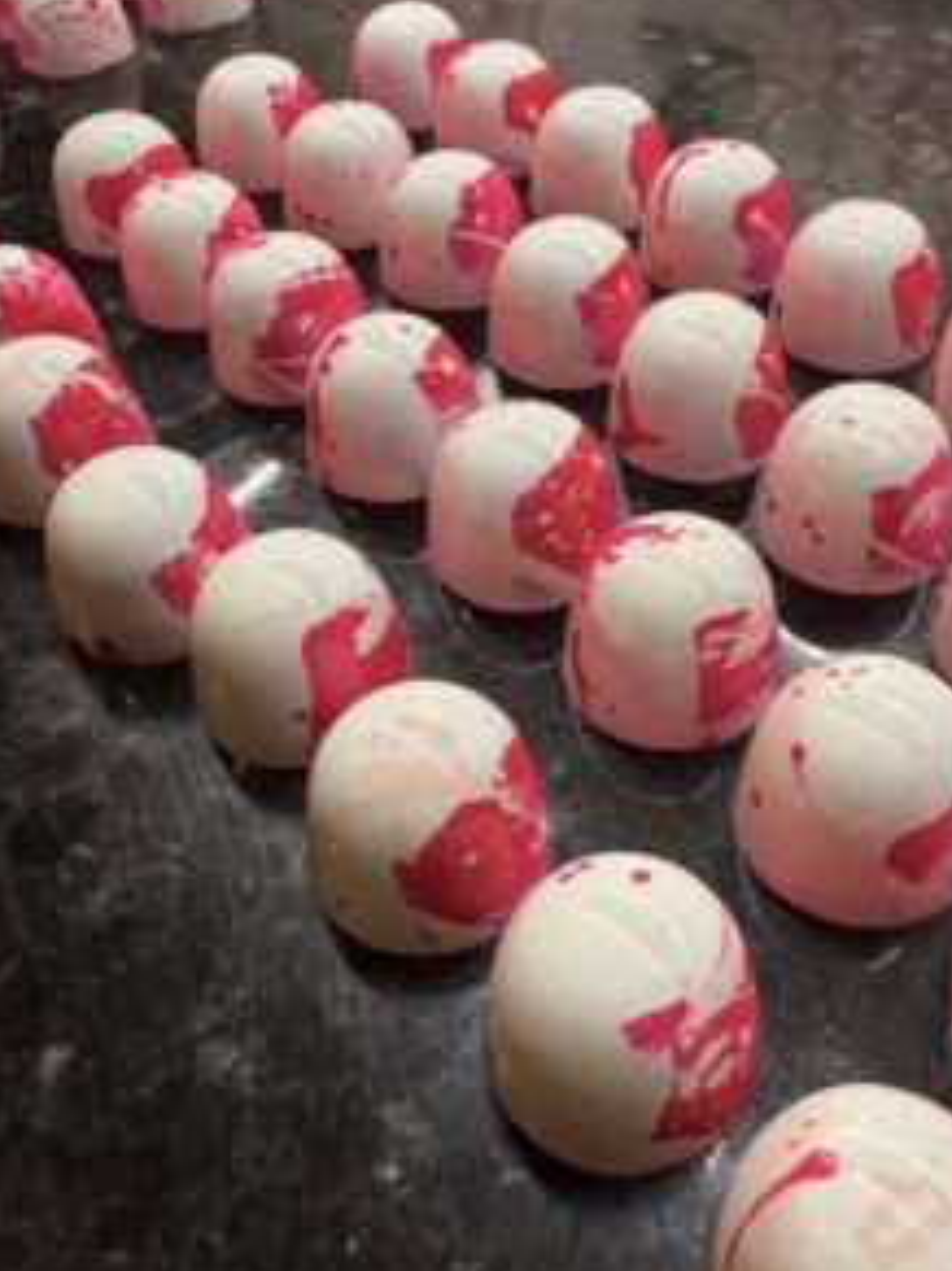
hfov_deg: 42.8
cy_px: 633
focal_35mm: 33
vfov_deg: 55.4
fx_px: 1211
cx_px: 537
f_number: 2.2
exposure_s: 1/121
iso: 200
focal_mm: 2.22
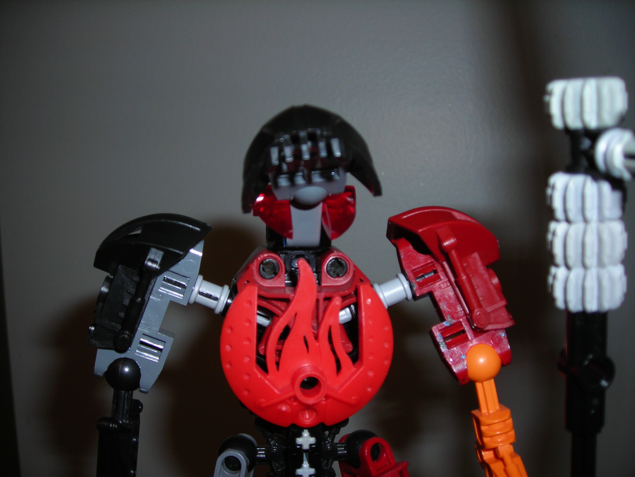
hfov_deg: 49.0
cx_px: 318
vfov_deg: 37.7
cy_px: 238
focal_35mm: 38
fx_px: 697
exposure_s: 1/60.1
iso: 50
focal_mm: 6.3
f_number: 3.2
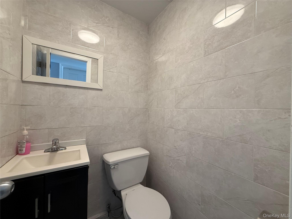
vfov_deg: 85.7
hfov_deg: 102.1
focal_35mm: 14
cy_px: 110
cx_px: 146
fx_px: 118
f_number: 2.2
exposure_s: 1/120
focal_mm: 2.22
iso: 200
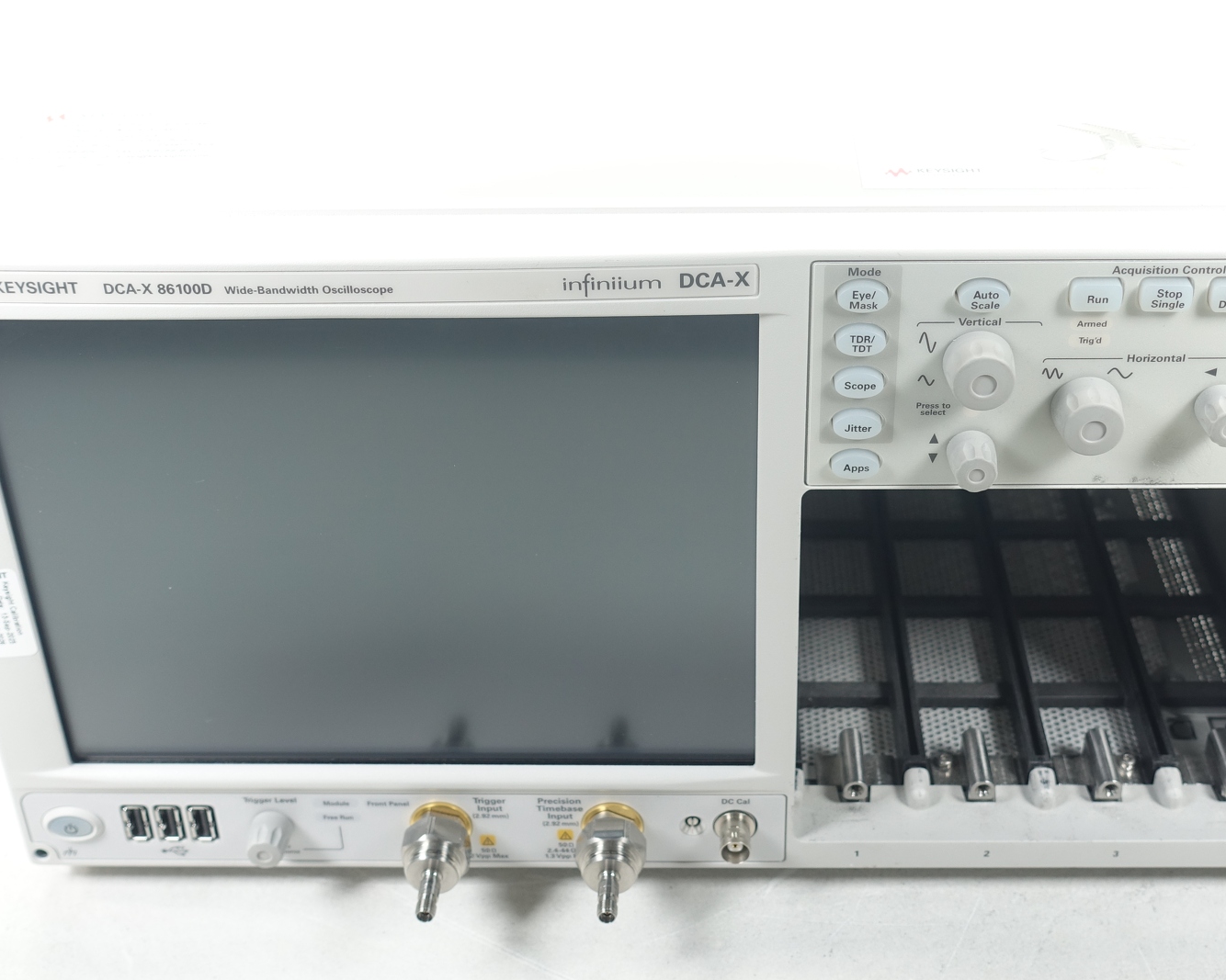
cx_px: 675
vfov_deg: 30.7
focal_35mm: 49
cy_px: 365
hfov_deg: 38.0
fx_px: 1778
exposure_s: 1/60
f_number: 2.8
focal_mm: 12.48
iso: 125
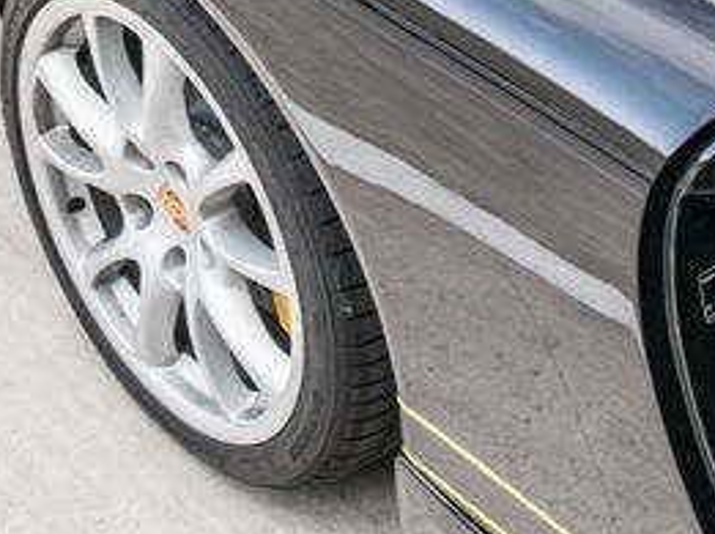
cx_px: 140
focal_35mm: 85
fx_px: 1753
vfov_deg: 16.4
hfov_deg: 22.7
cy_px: -162
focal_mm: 20
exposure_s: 1/160
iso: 400
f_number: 6.3
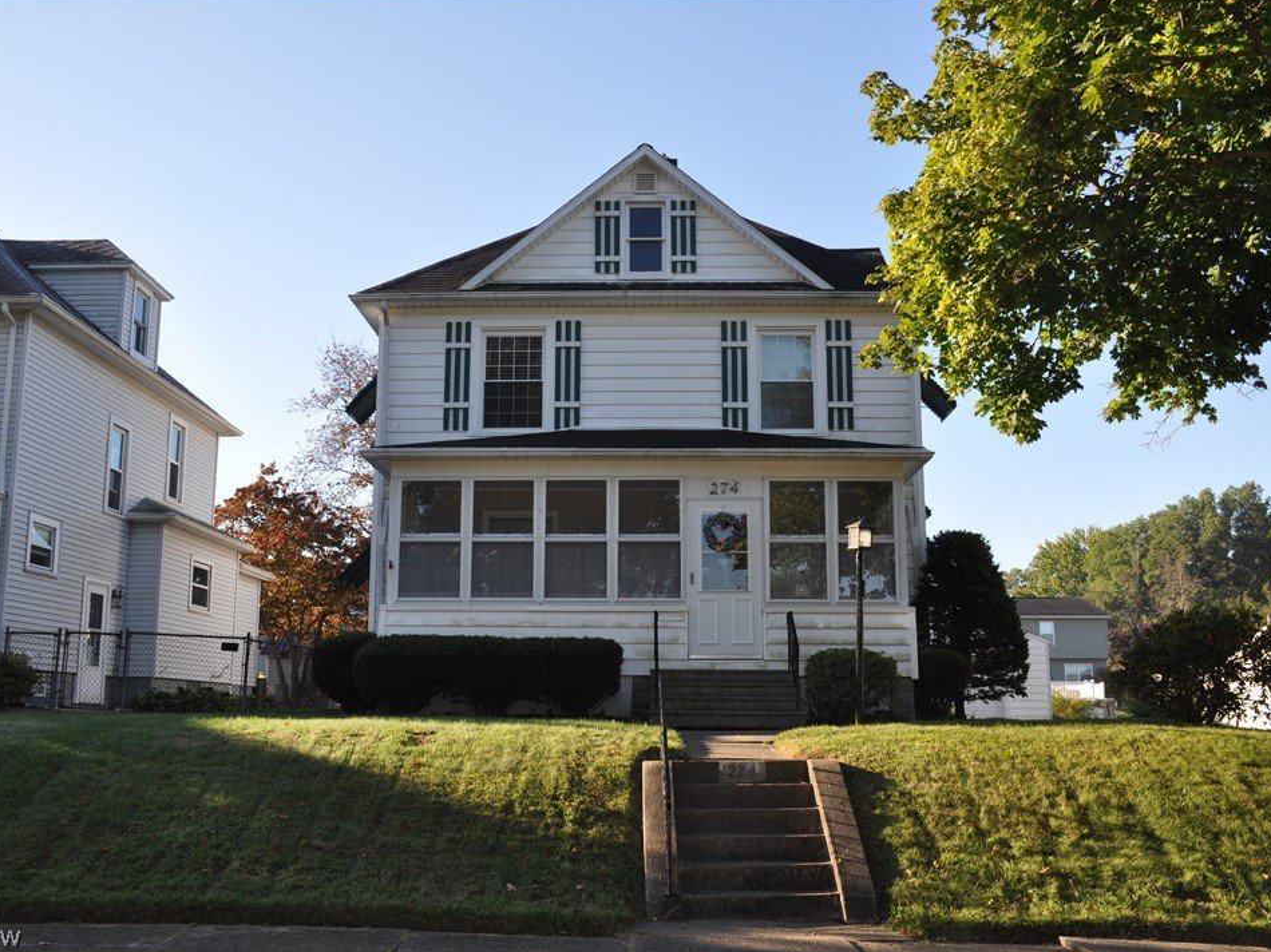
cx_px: 614
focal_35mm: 33
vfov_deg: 42.9
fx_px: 1211
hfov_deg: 55.4
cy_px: 475
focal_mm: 20
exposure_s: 1/200
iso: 200
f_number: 7.1
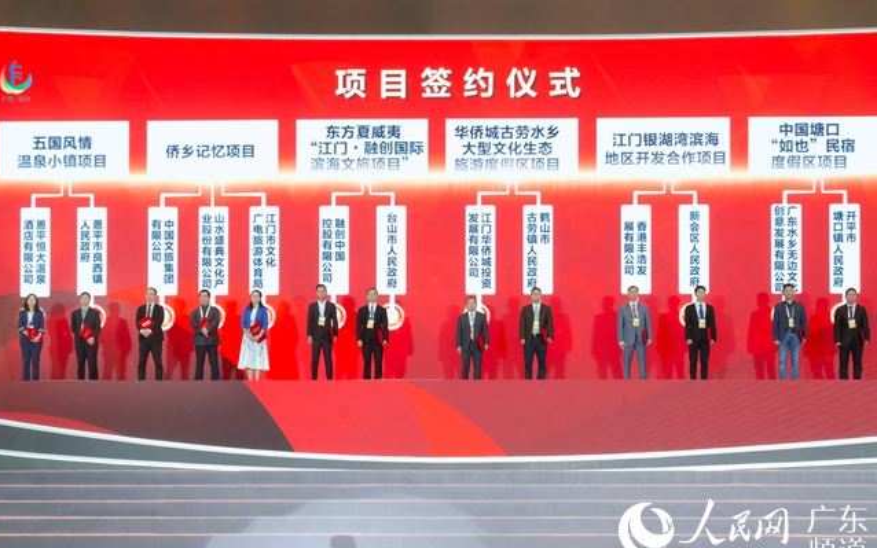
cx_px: 433
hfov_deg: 37.2
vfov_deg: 23.8
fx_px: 1303
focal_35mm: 55
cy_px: 274
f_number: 8
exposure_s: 1/30
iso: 800
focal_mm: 35
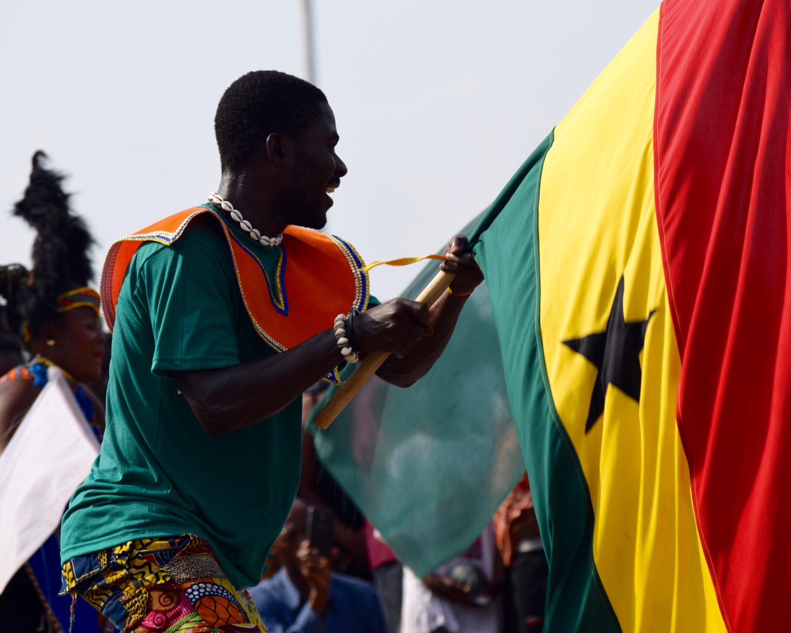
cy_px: 317
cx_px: 398
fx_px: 6146
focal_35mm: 263
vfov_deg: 5.9
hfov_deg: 7.4
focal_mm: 155
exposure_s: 1/640
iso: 200
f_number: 6.3
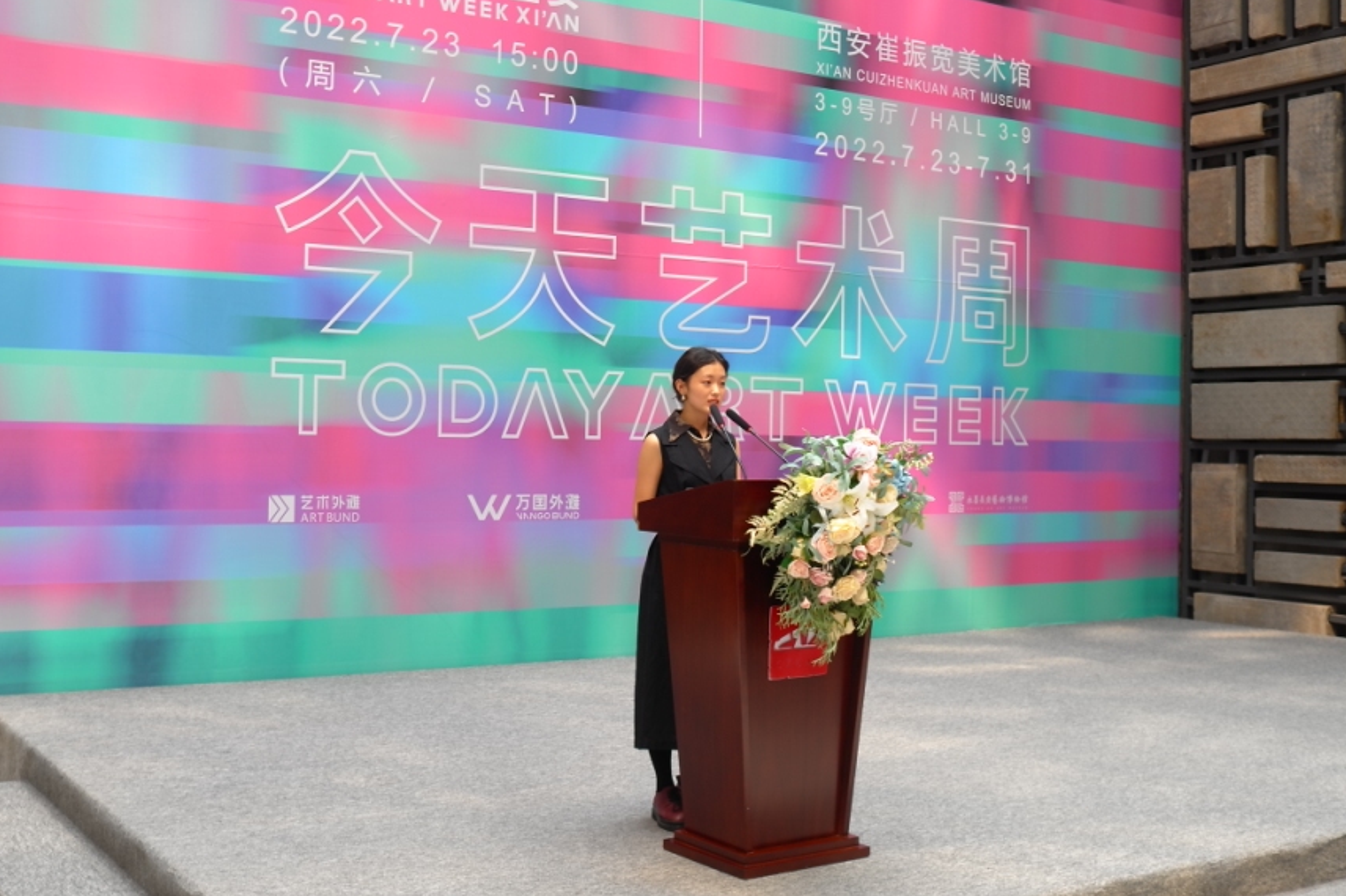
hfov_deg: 45.4
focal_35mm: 43
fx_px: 1607
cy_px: 406
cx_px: 632
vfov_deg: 31.1
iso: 100
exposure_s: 1/50
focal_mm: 24
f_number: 4
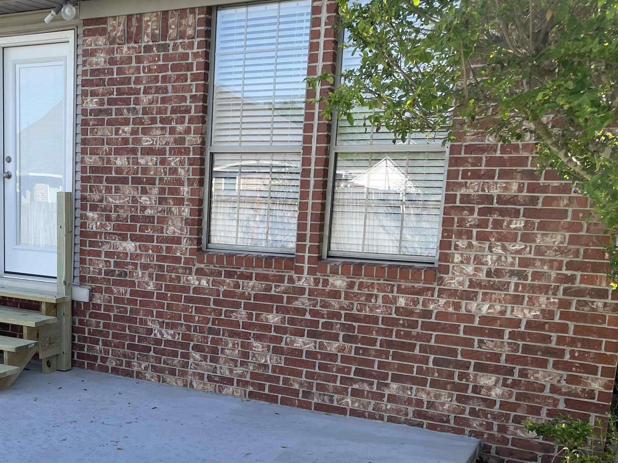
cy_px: 339
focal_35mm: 44
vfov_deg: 32.3
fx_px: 785
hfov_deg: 40.9
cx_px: 110
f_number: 1.6
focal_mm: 4.2
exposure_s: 1/842
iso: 32
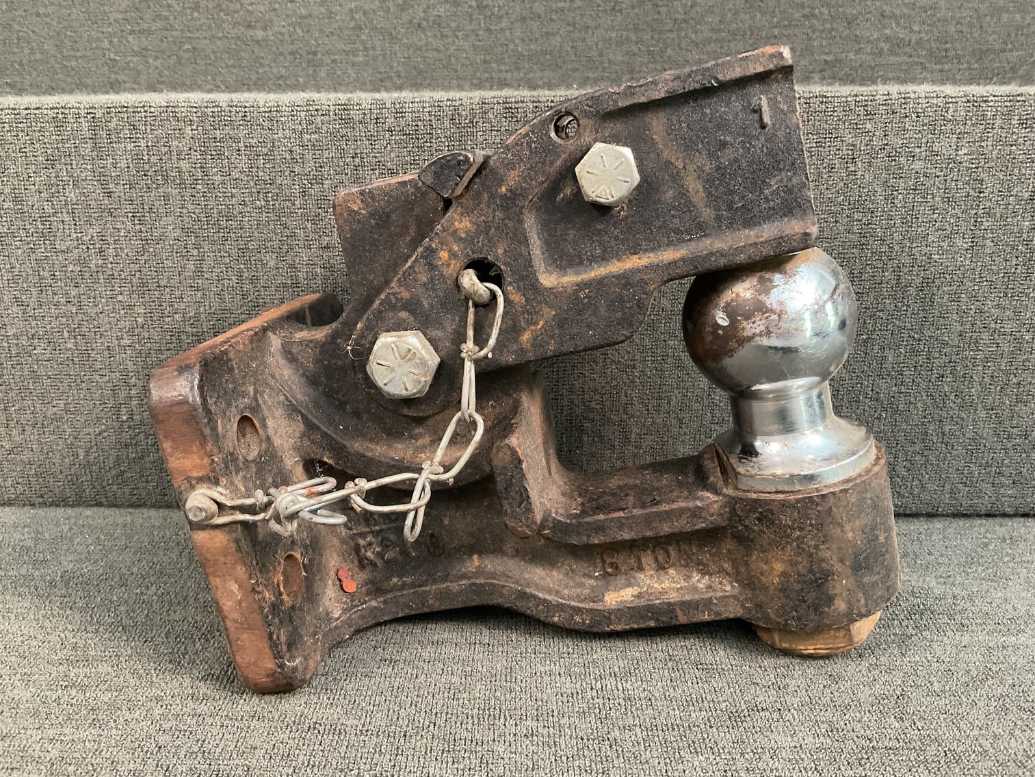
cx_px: 518
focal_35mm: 29
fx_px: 867
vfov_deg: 48.2
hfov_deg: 61.7
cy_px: 388
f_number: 1.8
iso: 320
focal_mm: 3
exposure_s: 1/30
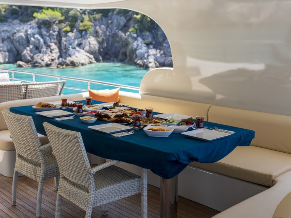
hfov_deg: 41.2
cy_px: 115
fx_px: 387
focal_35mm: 46
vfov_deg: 31.5
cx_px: 132
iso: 100
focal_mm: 40
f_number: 4
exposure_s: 1/160
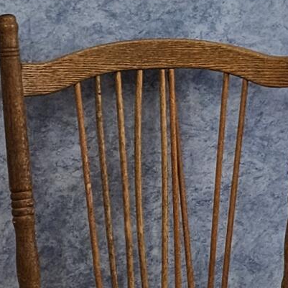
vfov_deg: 11.3
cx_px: 759
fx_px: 1431
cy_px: -42
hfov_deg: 9.7
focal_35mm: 152
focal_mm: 5.4
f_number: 1.8
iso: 125
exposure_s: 1/120
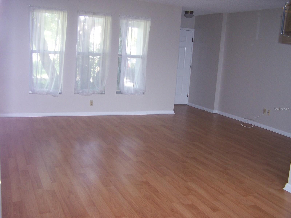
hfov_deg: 49.0
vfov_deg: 37.7
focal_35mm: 38
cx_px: 146
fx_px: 319
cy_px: 109
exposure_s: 1/60
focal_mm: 6.3
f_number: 2.8
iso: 140
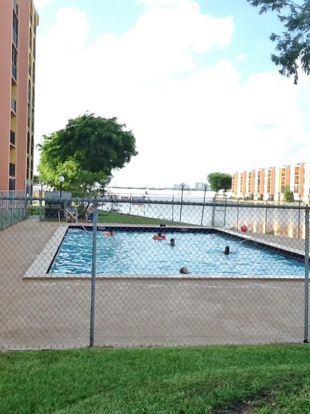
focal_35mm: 44
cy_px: 207
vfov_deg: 42.9
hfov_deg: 32.9
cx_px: 155
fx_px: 525
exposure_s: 1/581
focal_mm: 2.03
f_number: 2.4
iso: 40
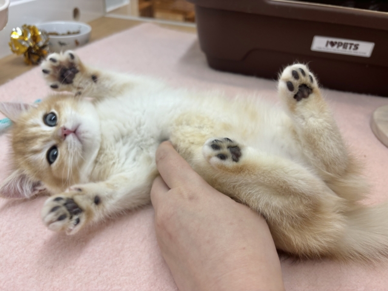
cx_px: 194
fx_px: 291
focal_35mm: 26
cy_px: 146
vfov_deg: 53.1
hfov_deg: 67.3
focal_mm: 5.96
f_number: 1.6
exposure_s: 1/100
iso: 50
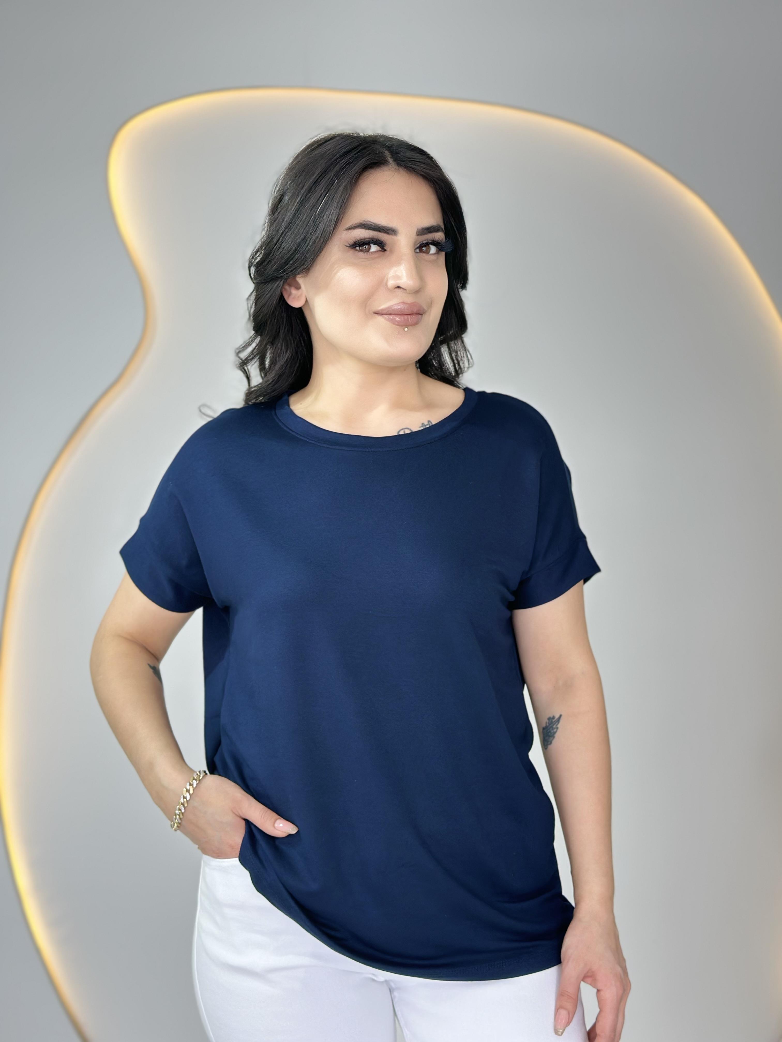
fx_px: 1446
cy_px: 521
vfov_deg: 39.7
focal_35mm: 48
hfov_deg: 30.3
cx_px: 391
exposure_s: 1/164
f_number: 1.78
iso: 80
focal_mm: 6.86
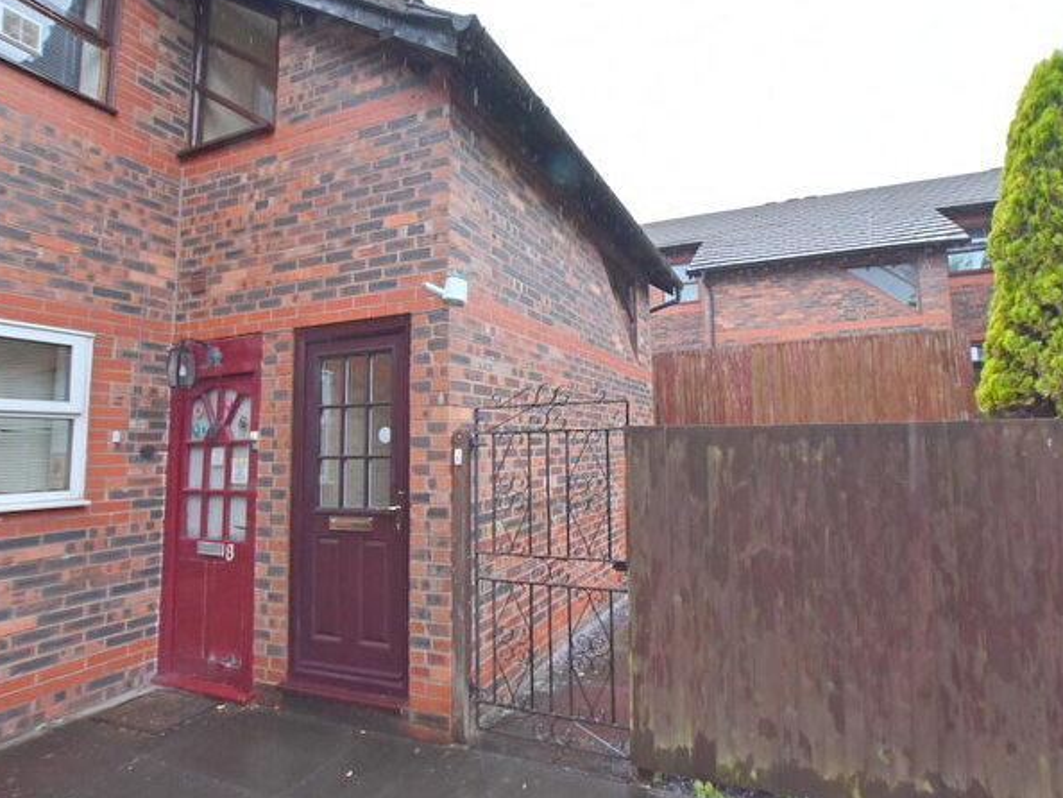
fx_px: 522
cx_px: 605
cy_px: 390
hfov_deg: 90.5
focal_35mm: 17
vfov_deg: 74.8
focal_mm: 10
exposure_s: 1/250
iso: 800
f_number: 8
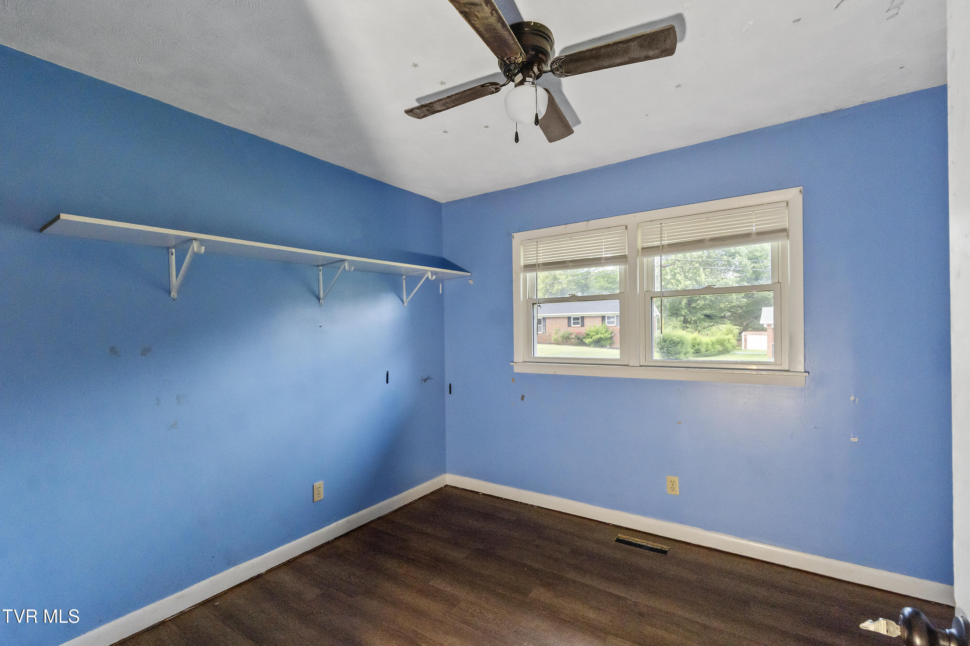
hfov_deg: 100.4
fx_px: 404
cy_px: 323
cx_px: 485
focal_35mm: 15
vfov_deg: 77.3
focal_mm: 10
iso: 800
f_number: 9
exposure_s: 1/30
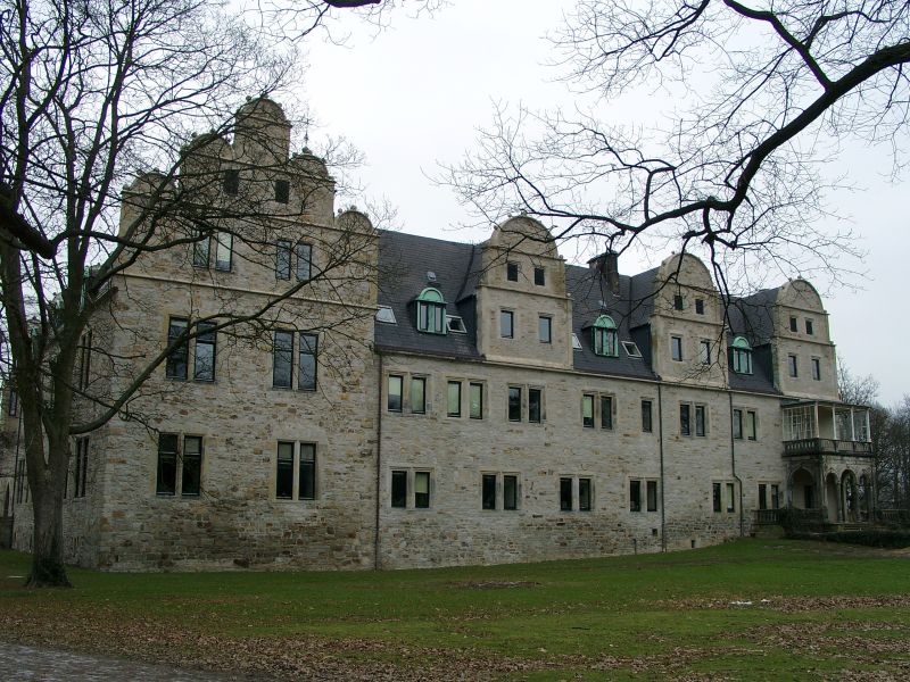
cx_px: 455
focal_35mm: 34
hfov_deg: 54.0
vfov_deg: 41.8
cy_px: 341
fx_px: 894
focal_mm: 7.13
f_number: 4
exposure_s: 1/183
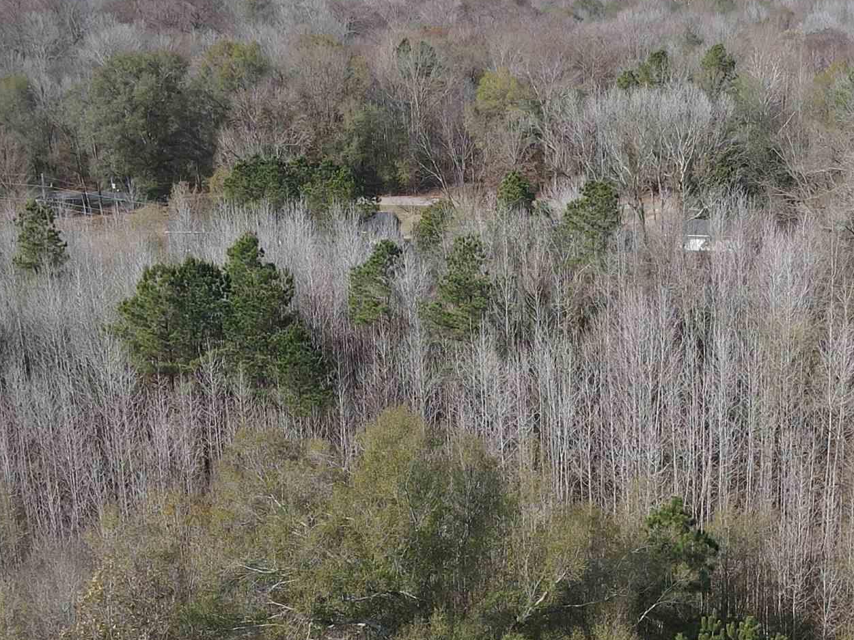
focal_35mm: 59
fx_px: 1455
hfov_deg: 32.3
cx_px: 595
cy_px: 439
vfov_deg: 24.7
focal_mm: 4.5
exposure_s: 1/500
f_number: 2.8
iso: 100
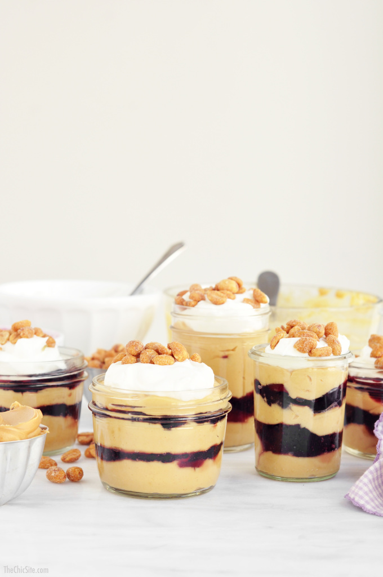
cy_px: 288
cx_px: 192
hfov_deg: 18.1
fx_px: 1200
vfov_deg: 27.0
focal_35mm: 75
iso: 250
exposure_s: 1/60
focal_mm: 50
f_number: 5
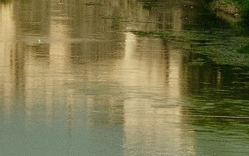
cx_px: -4
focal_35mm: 441
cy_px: -77
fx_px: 2994
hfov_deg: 4.8
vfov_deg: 3.0
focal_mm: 55
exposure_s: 1/250
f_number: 13
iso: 320
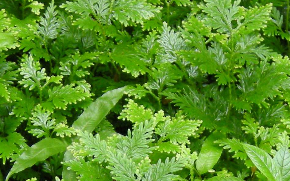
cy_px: 319
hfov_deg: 13.3
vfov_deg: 8.1
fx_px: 1241
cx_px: 221
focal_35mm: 157
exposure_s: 1/51.2
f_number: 2.7
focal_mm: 7.5
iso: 143
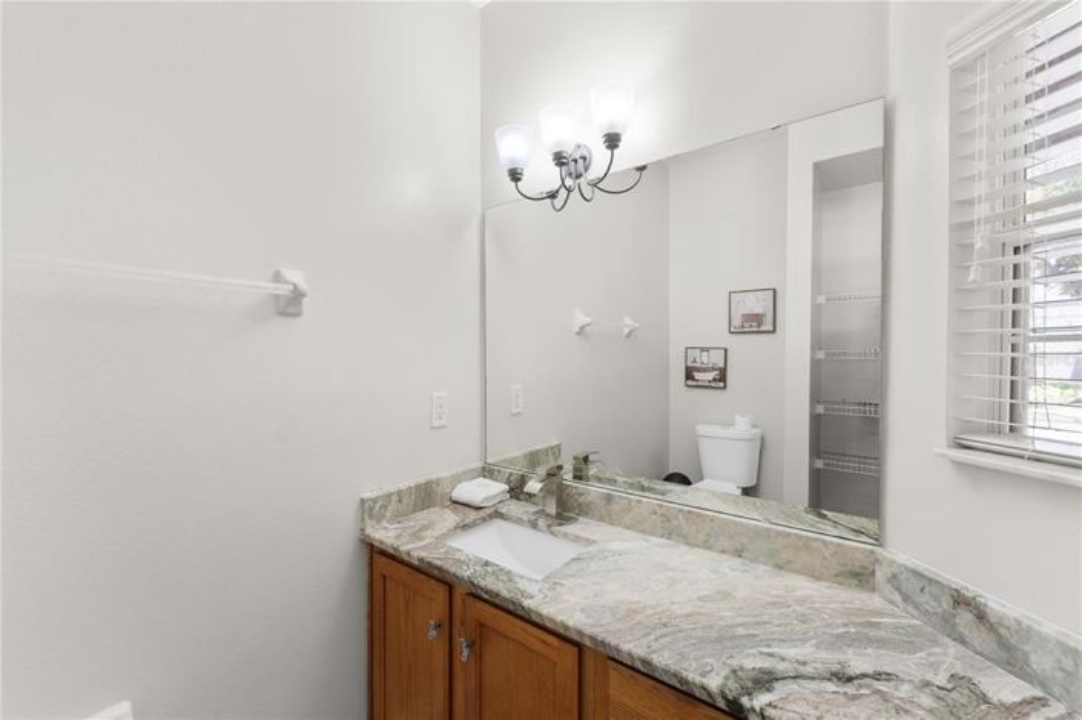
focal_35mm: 14
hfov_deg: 104.3
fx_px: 420
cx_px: 541
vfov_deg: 81.1
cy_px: 360
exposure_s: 1/6
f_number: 6.3
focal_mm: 14
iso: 400
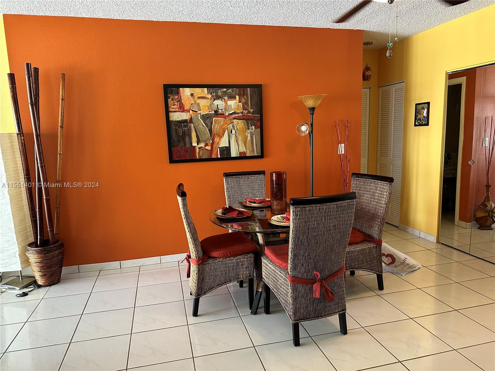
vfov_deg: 56.8
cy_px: 186
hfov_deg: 71.6
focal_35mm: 24
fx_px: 343
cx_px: 248
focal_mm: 6.86
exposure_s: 1/60
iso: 400
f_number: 1.78
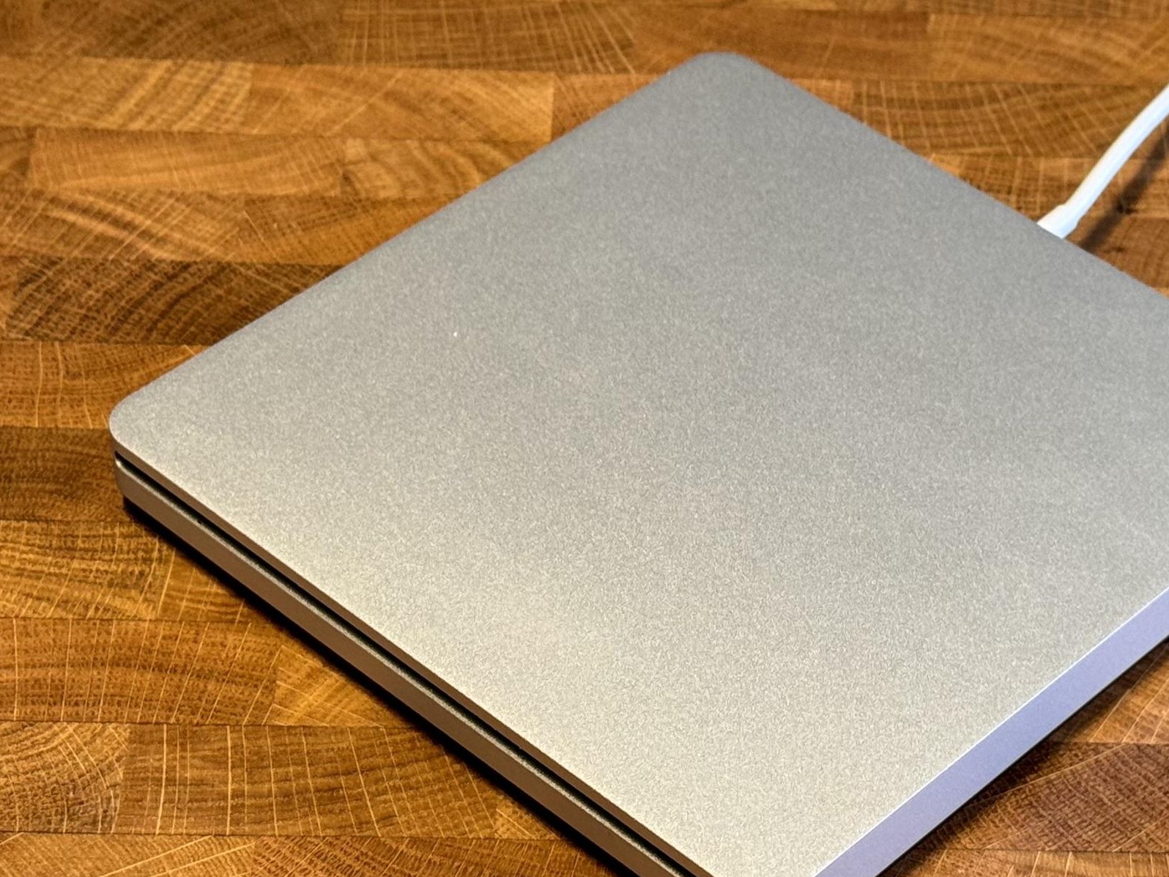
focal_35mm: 77
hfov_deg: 25.2
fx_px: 2600
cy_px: 515
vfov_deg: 19.1
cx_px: 754
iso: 80
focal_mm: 6.86
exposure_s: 1/50
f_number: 1.78
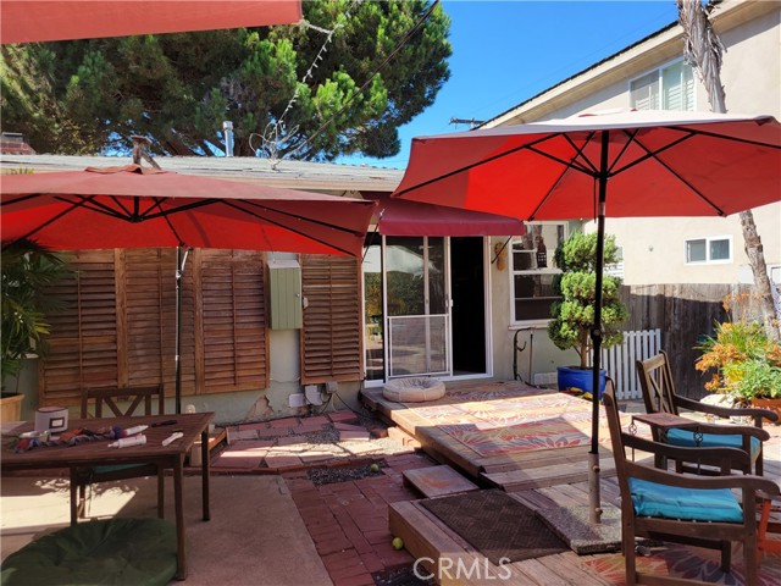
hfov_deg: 67.3
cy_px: 293
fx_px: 587
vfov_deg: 53.1
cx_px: 390
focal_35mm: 26
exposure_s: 1/752
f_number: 1.8
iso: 40
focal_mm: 5.4
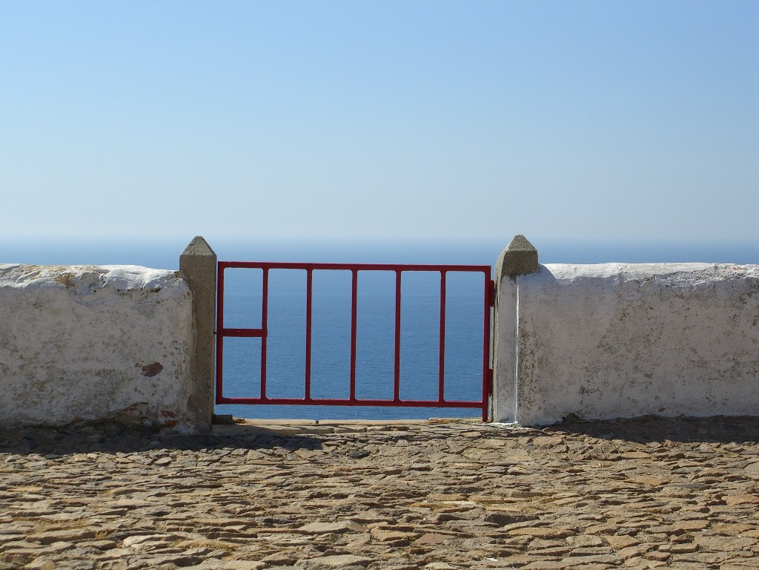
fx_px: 2083
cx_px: 380
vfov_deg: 15.6
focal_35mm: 95
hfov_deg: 20.7
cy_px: 285
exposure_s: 1/400
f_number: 6.9
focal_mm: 19.7
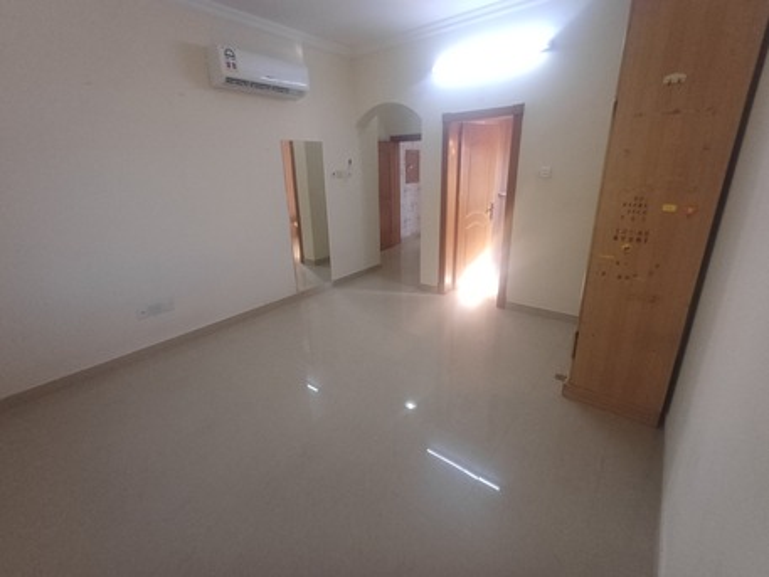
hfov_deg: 94.5
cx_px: 384
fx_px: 356
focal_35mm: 16
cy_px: 288
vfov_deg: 78.1
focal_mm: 1.64
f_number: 2.2
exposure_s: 1/50
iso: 200
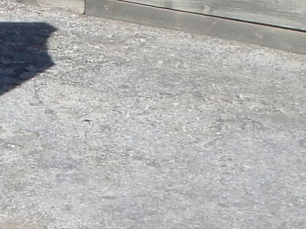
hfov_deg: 14.2
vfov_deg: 11.2
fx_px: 1078
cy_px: -198
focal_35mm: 122
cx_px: -248
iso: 125
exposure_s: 1/800
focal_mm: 4
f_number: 6
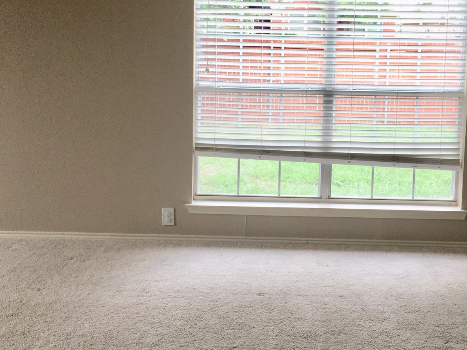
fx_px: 702
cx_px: 290
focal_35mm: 52
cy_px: 132
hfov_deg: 36.6
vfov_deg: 27.9
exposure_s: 1/60
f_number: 2.2
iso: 32
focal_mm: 4.15
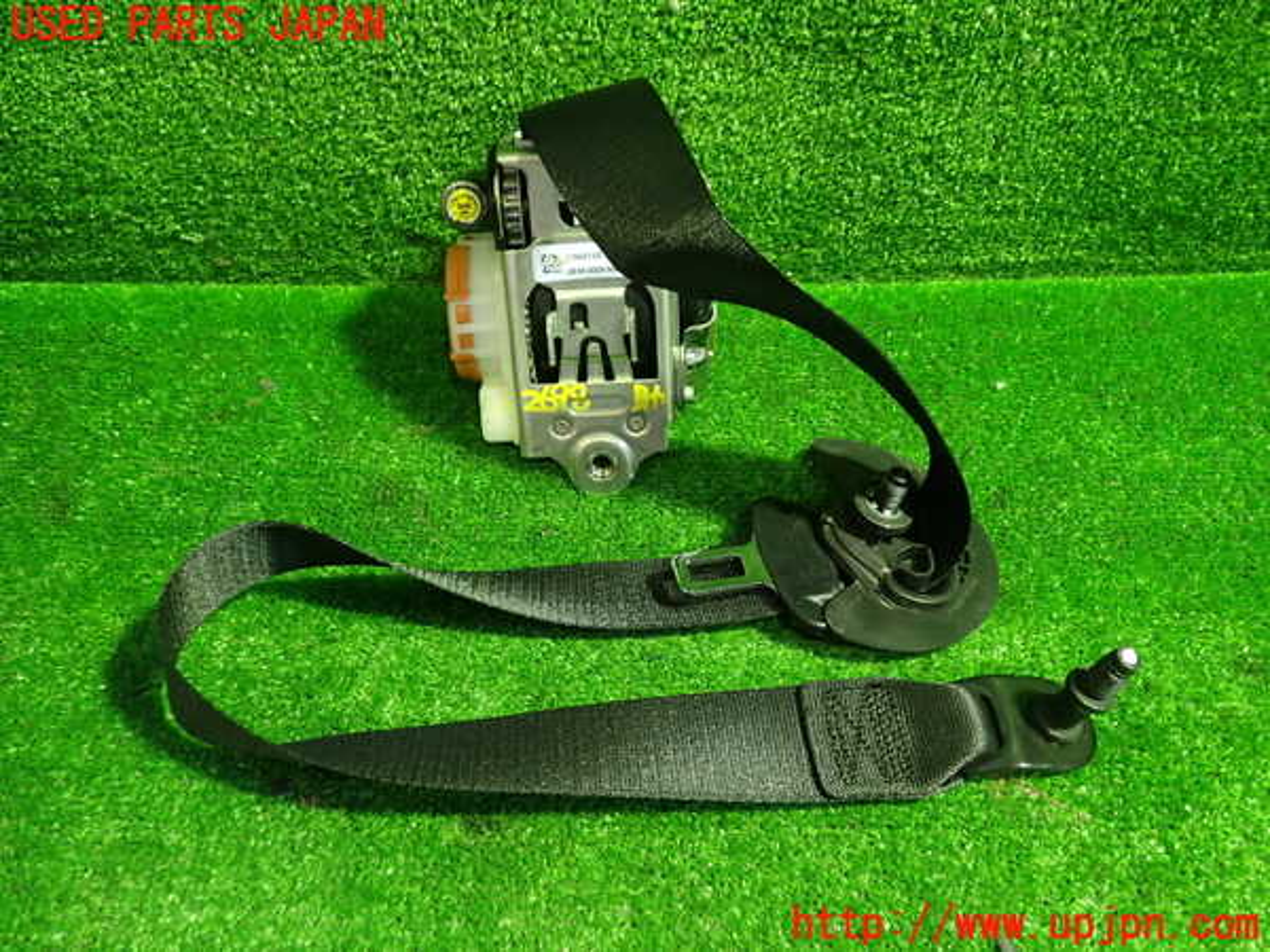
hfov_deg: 60.0
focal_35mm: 30
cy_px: 476
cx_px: 635
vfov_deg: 46.8
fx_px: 1101
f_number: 2.3
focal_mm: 5.4
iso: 500
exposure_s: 1/30
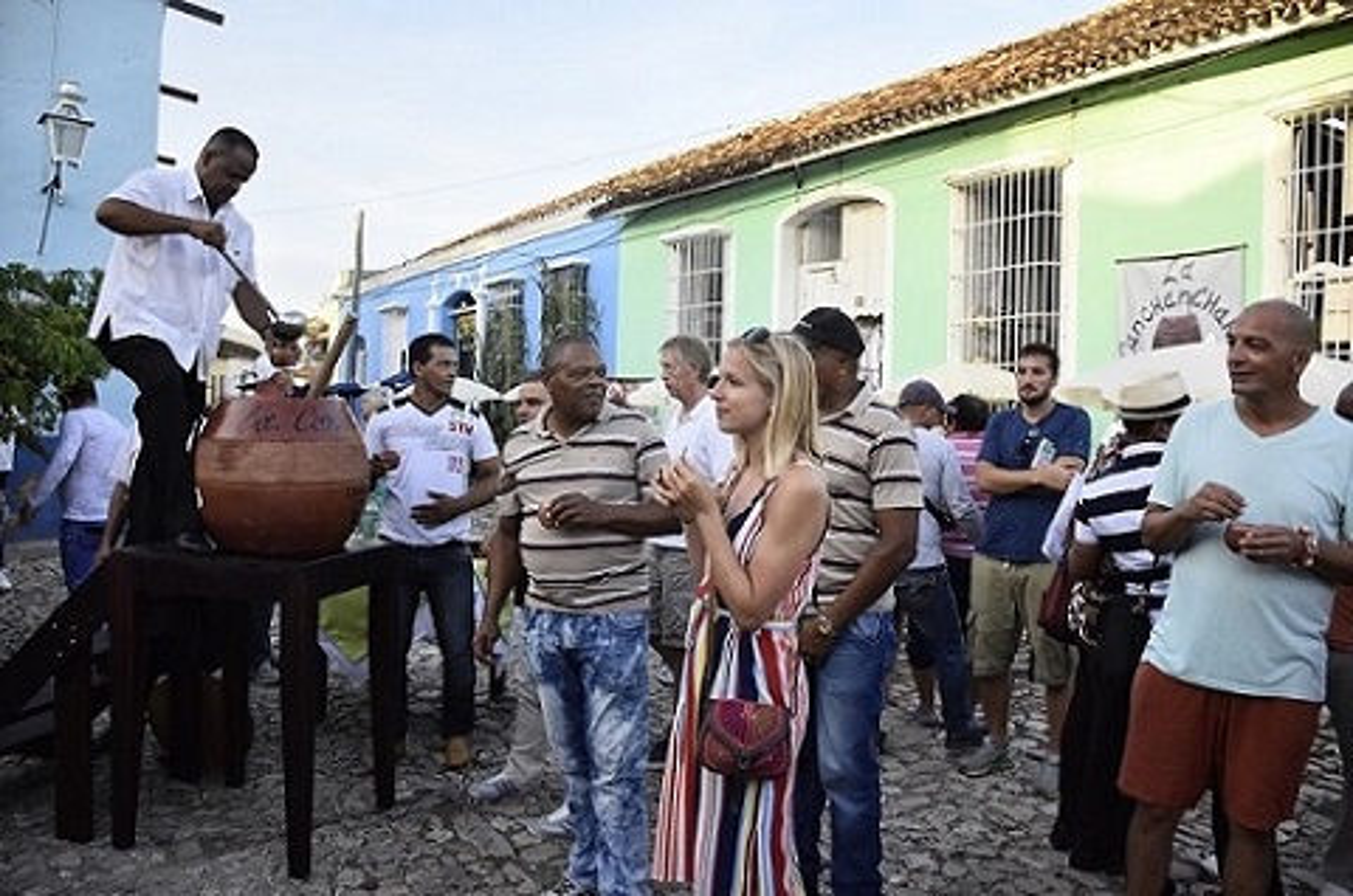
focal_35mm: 27
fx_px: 1013
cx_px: 676
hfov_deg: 67.5
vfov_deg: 47.7
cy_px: 448
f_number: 3.5
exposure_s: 1/800
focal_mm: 18
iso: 1600
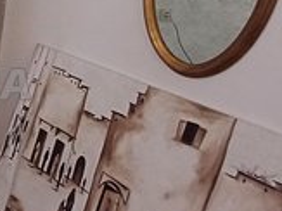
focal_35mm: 63
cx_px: -133
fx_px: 513
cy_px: 71
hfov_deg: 24.4
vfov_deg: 23.2
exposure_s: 1/50
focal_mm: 1.64
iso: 160
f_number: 2.2
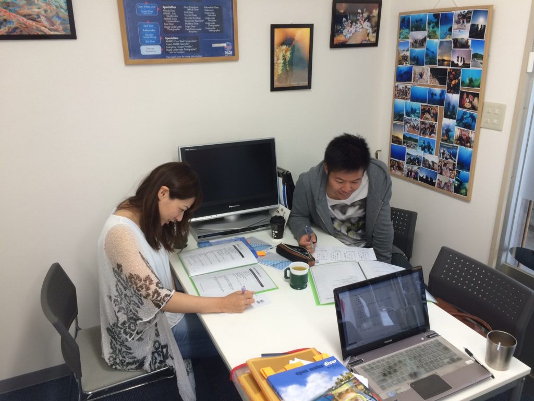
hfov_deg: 61.7
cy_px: 200
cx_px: 267
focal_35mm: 29
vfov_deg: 48.2
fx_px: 447
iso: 50
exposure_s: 1/30
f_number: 2.2
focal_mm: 4.15
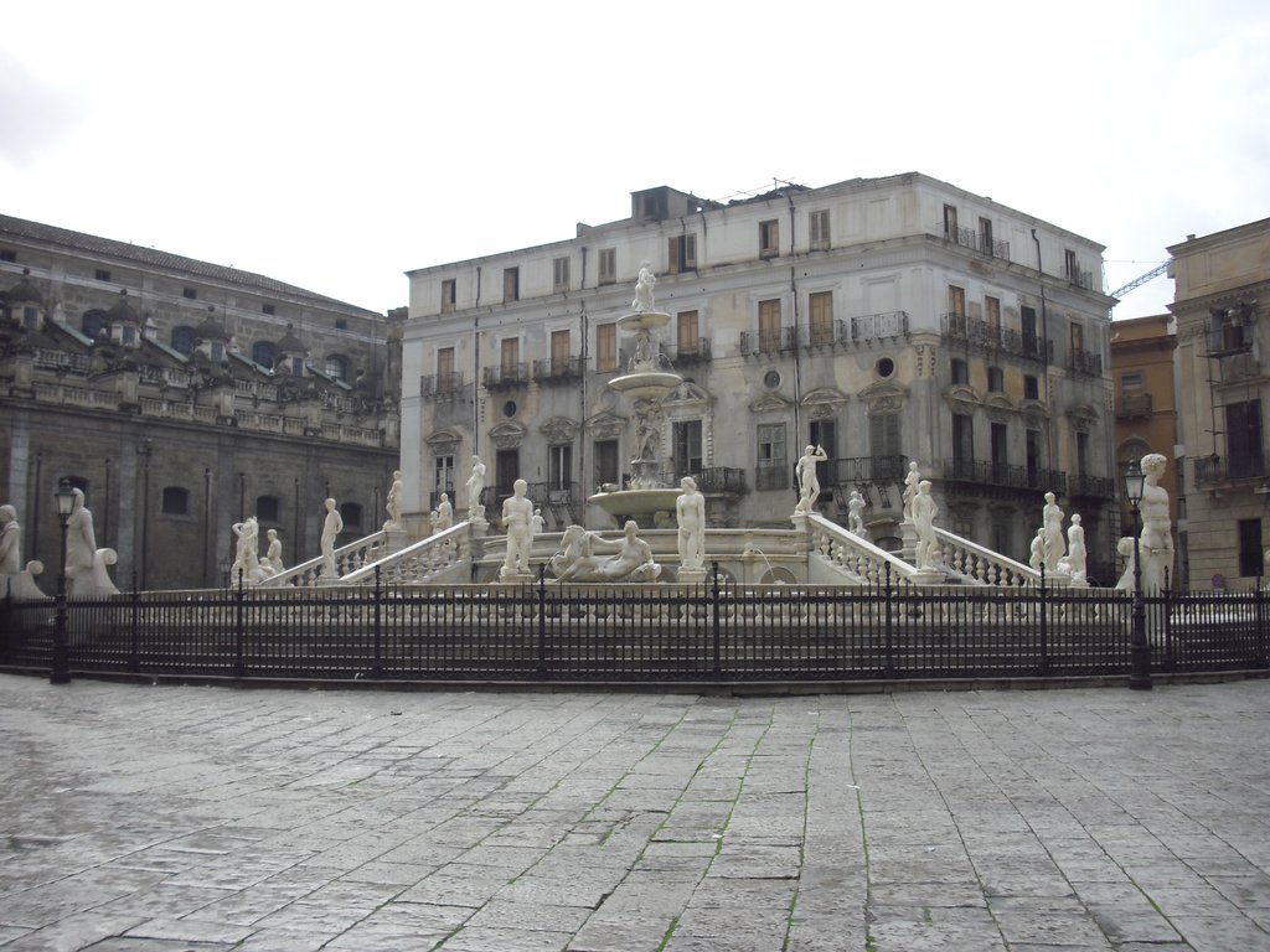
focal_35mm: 38
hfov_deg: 49.0
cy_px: 476
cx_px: 635
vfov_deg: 37.7
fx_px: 1394
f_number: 8
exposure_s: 1/100
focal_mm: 6.2
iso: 100
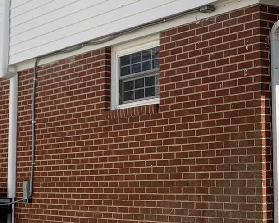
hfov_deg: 21.5
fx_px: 694
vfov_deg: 18.3
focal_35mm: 84
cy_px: 86
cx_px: 311
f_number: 1.8
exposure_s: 1/1610
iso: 25
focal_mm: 4.25
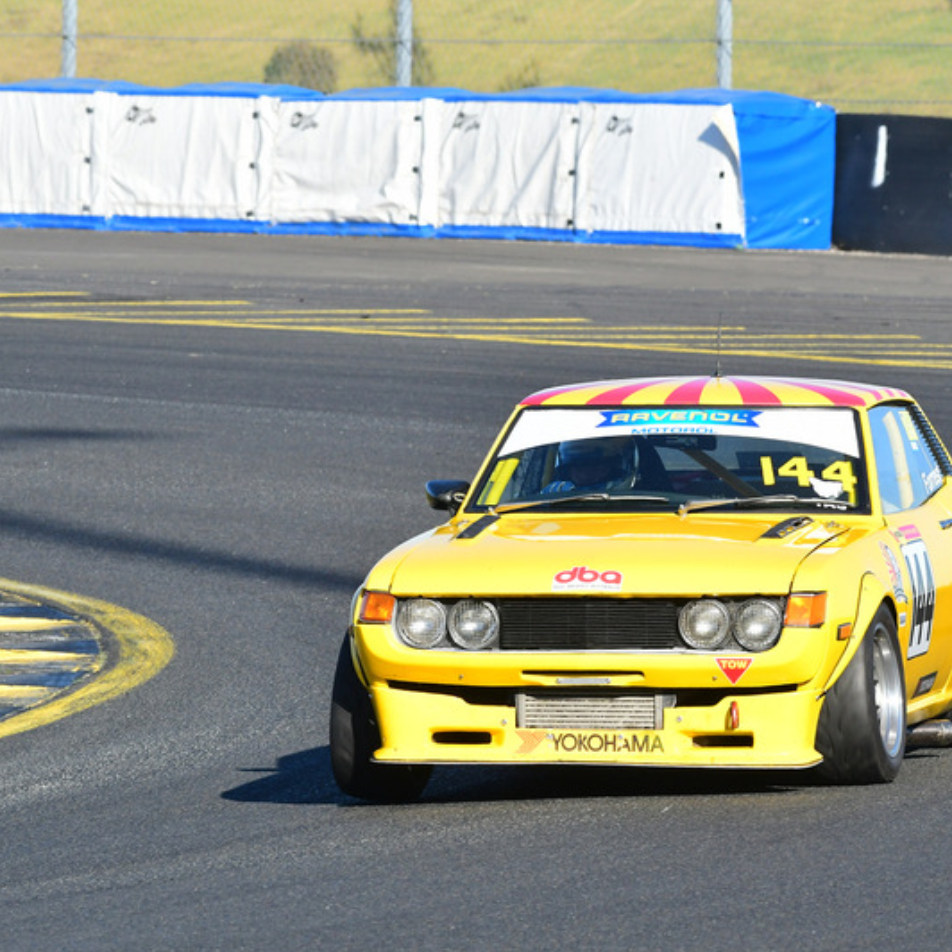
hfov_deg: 4.2
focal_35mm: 422
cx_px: 680
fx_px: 13130
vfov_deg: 4.2
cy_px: 476
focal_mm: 220
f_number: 10
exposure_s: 1/800
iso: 800
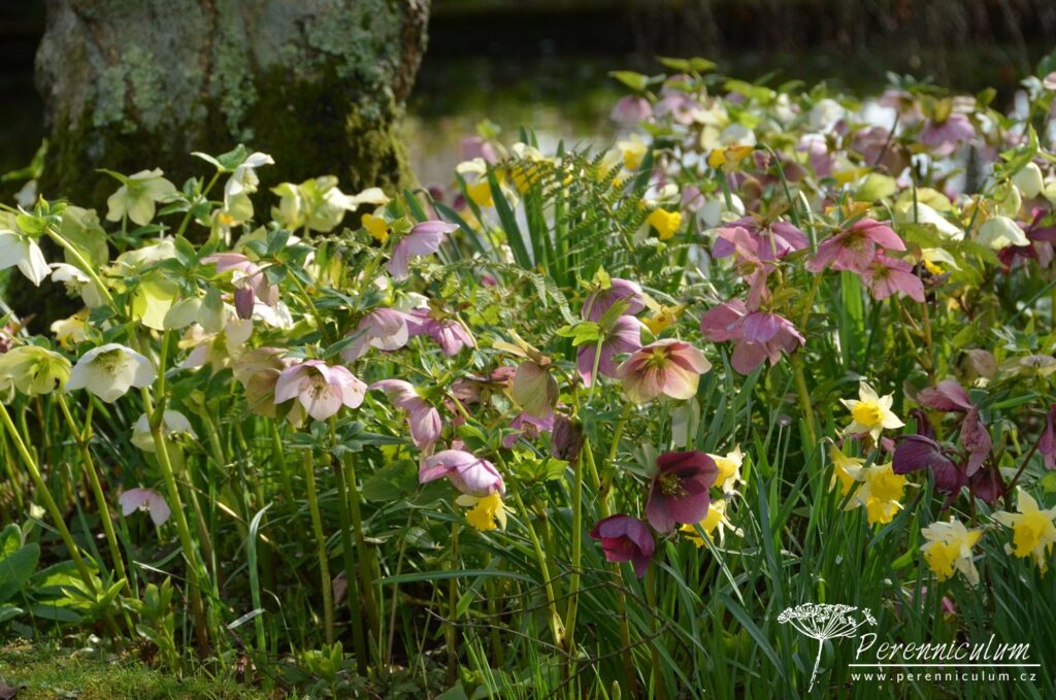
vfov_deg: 8.1
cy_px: 350
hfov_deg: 12.3
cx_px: 528
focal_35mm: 168
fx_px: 4919
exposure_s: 1/1000
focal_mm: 112
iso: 1600
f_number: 10
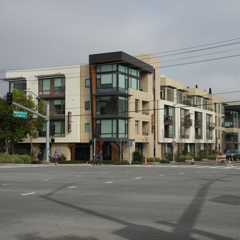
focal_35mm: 54
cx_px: 161
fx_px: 424
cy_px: 120
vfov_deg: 31.6
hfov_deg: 31.4
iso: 100
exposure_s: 1/500
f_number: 7.1
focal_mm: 42
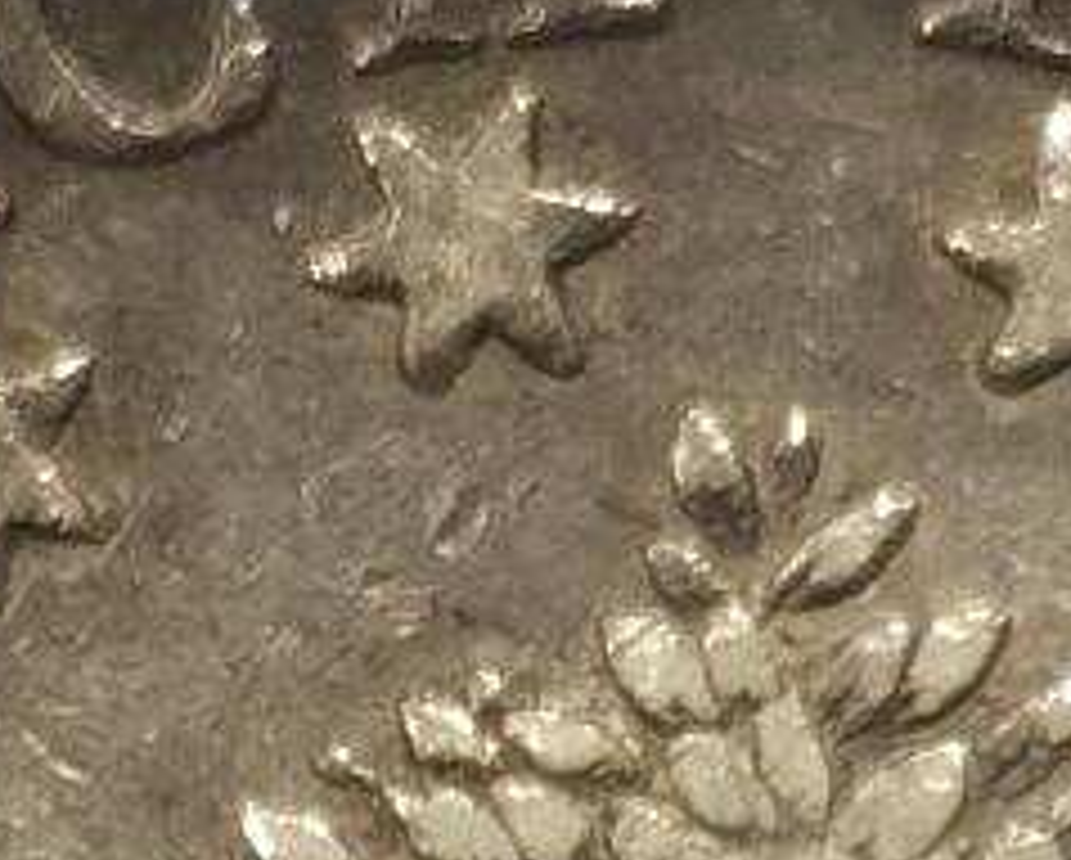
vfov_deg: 3.8
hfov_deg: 4.9
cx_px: 814
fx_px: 12631
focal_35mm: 398
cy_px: 2585
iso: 160
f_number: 16
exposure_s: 1/100
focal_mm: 5.56
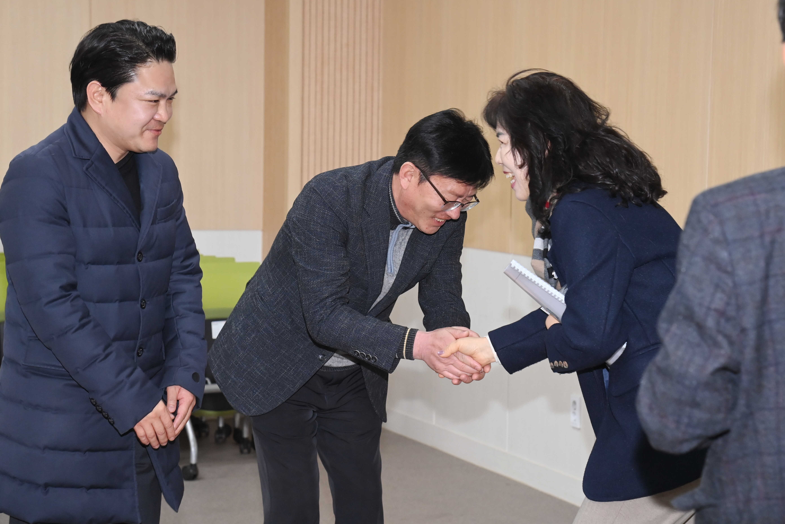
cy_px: 262
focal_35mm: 85
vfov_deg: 16.1
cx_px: 392
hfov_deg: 23.9
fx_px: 1853
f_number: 6.3
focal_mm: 85
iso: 3200
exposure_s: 1/250
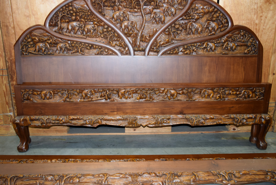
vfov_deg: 38.4
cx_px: 138
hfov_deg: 55.1
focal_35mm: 34
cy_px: 92
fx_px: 265
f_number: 3.8
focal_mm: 23
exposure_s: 1/30
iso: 900
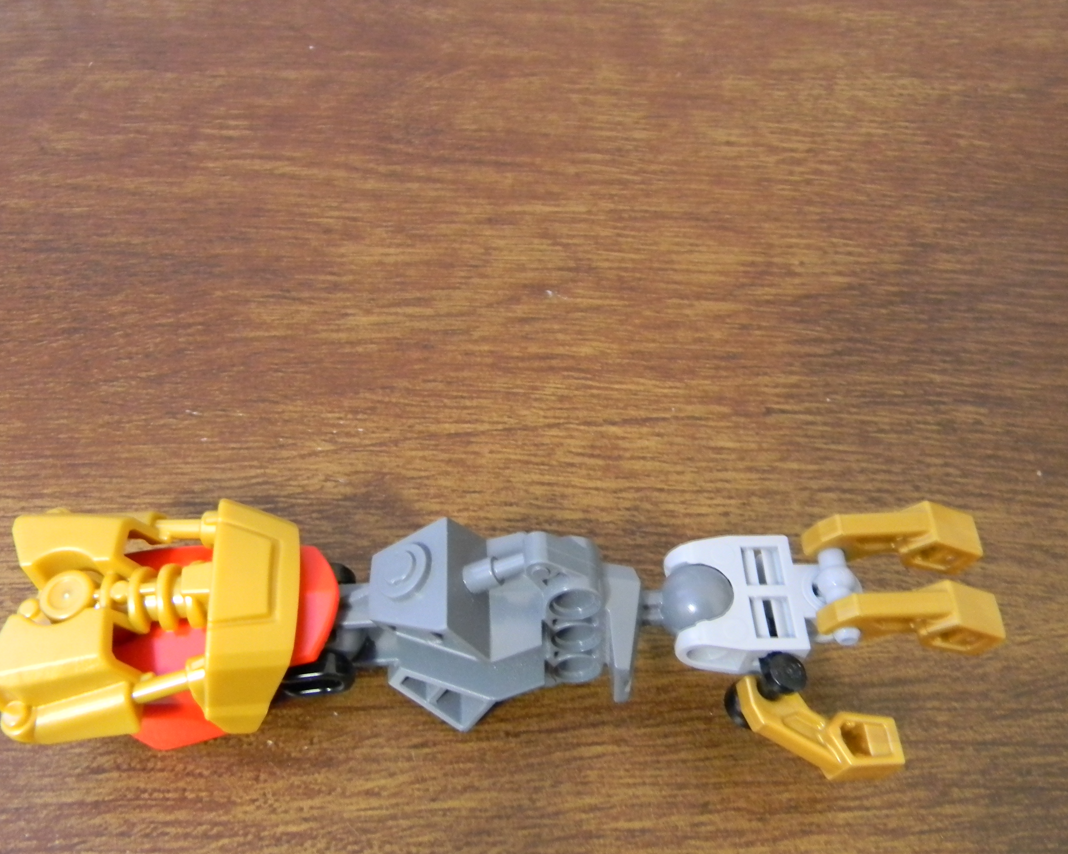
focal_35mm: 34
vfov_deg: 43.4
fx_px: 1075
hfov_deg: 52.7
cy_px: 441
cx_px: 469
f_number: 3.5
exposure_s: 1/2.6
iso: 400
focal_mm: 5
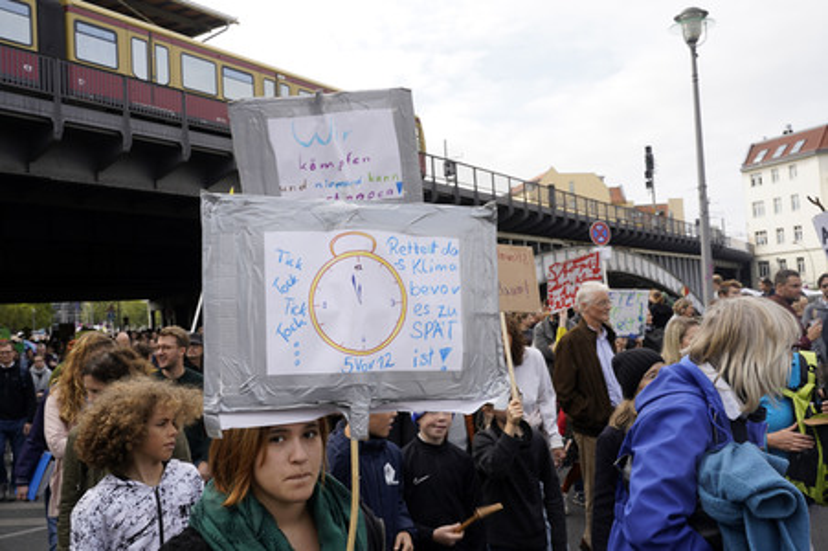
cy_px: 276
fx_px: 781
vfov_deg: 38.8
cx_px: 414
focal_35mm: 34
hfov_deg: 55.8
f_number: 11
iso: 160
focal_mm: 34
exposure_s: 1/100
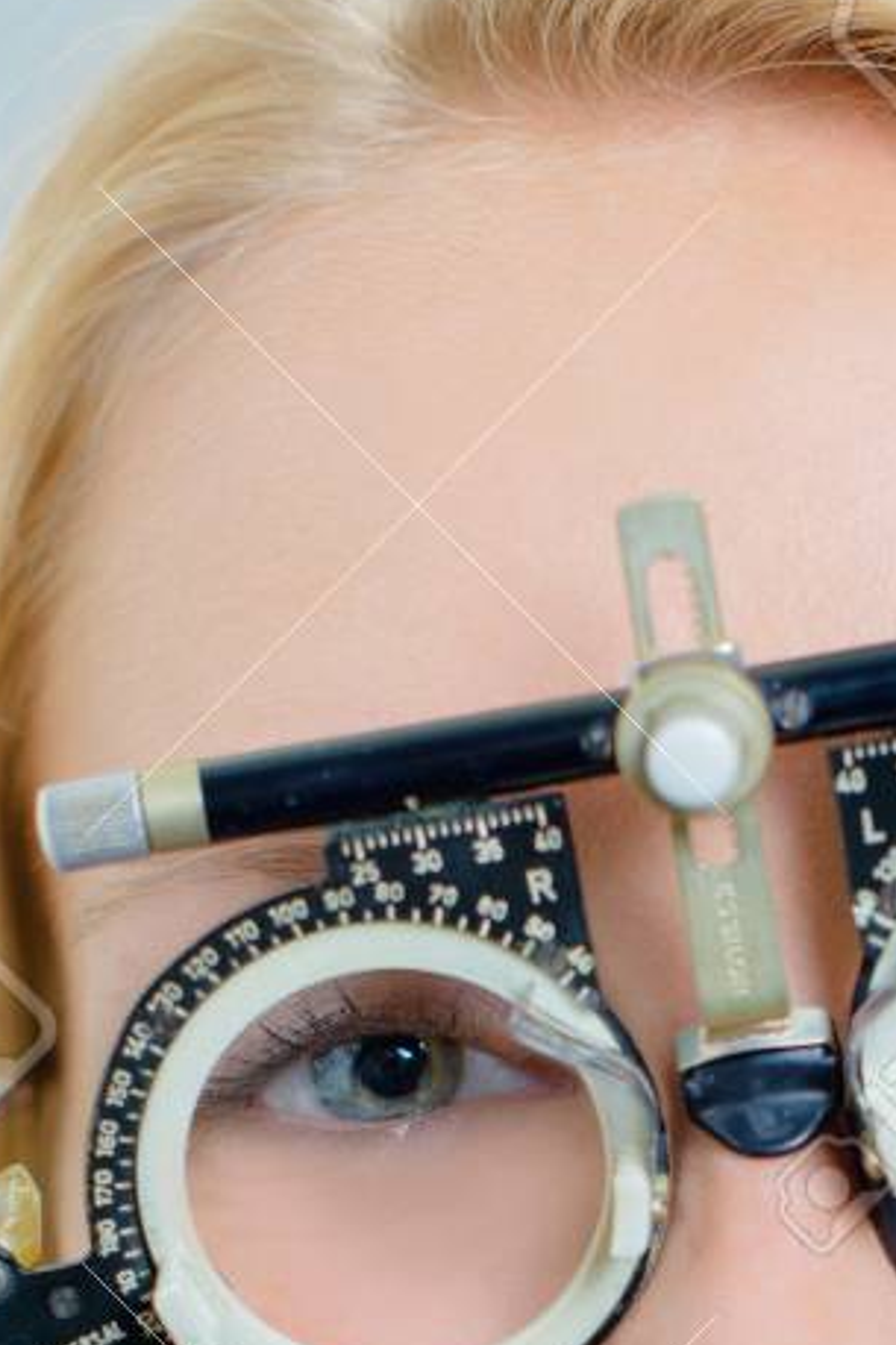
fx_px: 5305
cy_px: 1583
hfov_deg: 9.6
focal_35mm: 142
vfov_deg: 14.1
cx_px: 859
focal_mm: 50
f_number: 4
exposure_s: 1/125
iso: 125
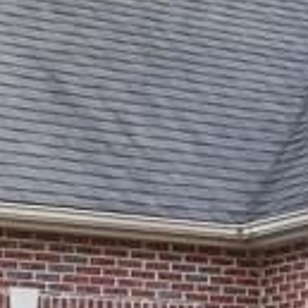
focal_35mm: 171
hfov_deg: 9.9
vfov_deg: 10.0
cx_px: 456
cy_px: 392
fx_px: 1721
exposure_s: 1/122
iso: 32
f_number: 1.8
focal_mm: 4.25
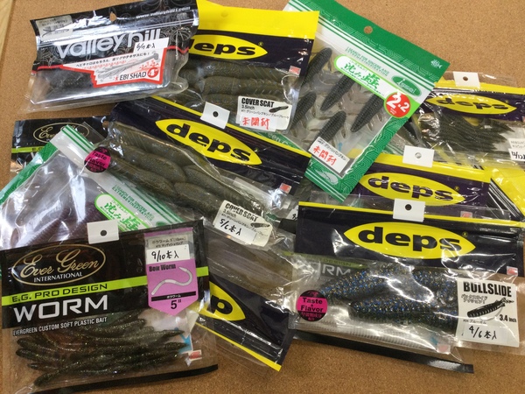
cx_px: 262
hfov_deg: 58.4
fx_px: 470
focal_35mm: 31
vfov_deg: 45.4
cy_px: 197
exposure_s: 1/30
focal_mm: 3.3
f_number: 2.4
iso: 32
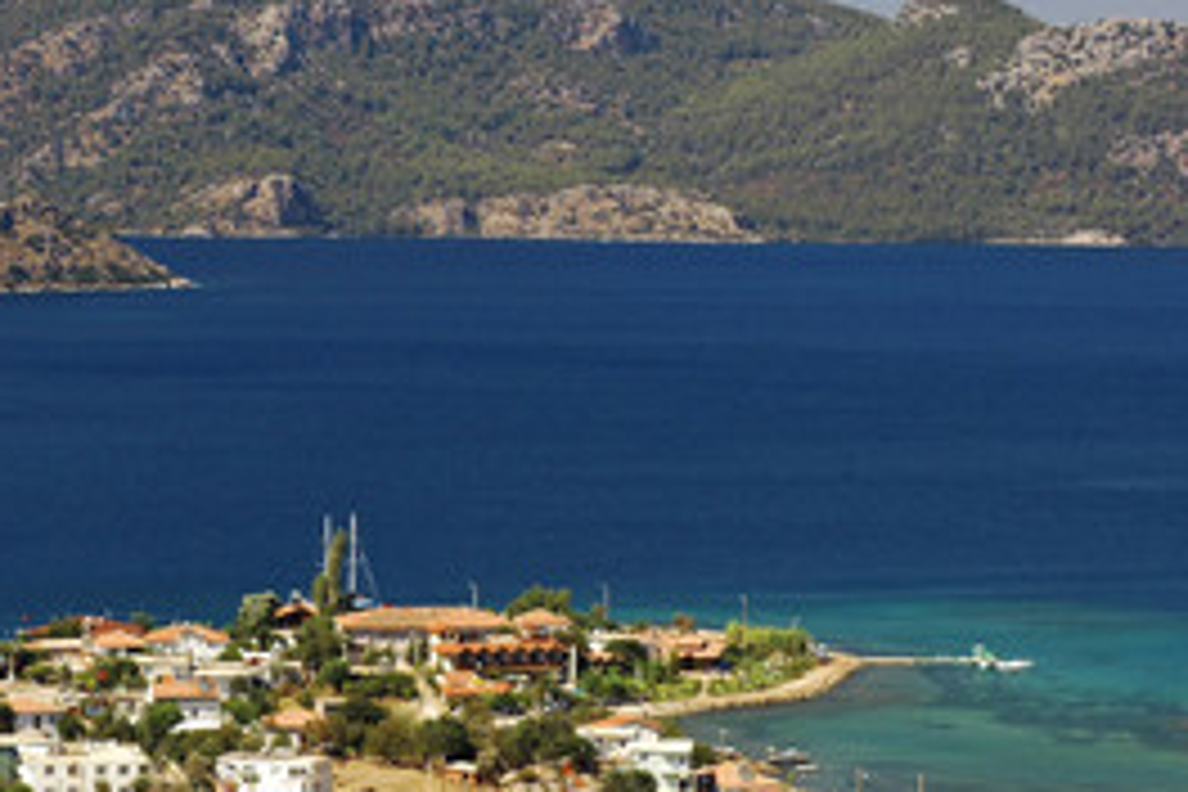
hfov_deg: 15.3
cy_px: 324
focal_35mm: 134
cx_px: 493
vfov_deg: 10.2
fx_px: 4422
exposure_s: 1/200
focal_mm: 56
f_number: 7.1
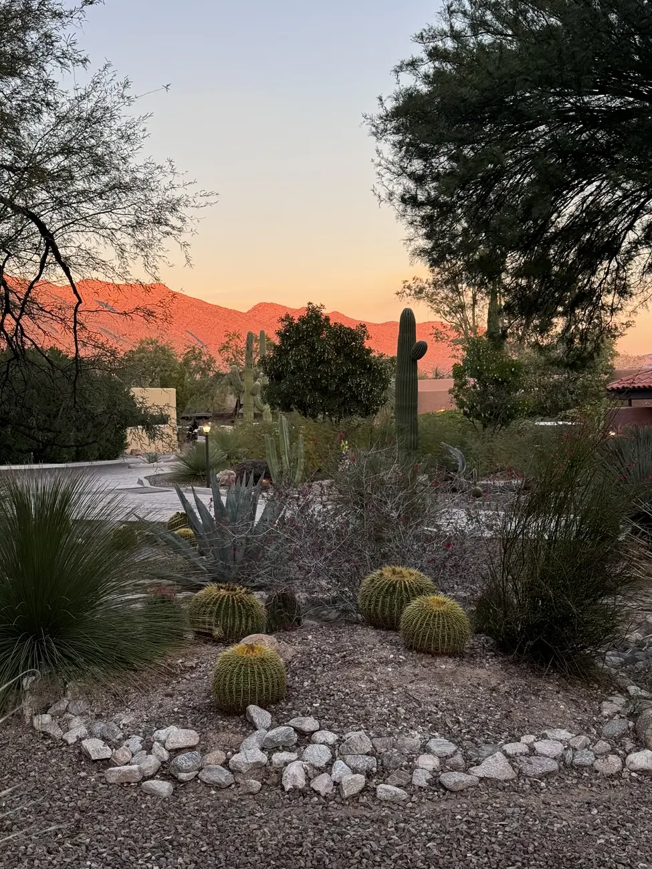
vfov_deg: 39.7
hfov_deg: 30.3
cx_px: 326
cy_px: 434
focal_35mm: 48
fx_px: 1205
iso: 64
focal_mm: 6.86
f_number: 1.78
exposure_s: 1/194
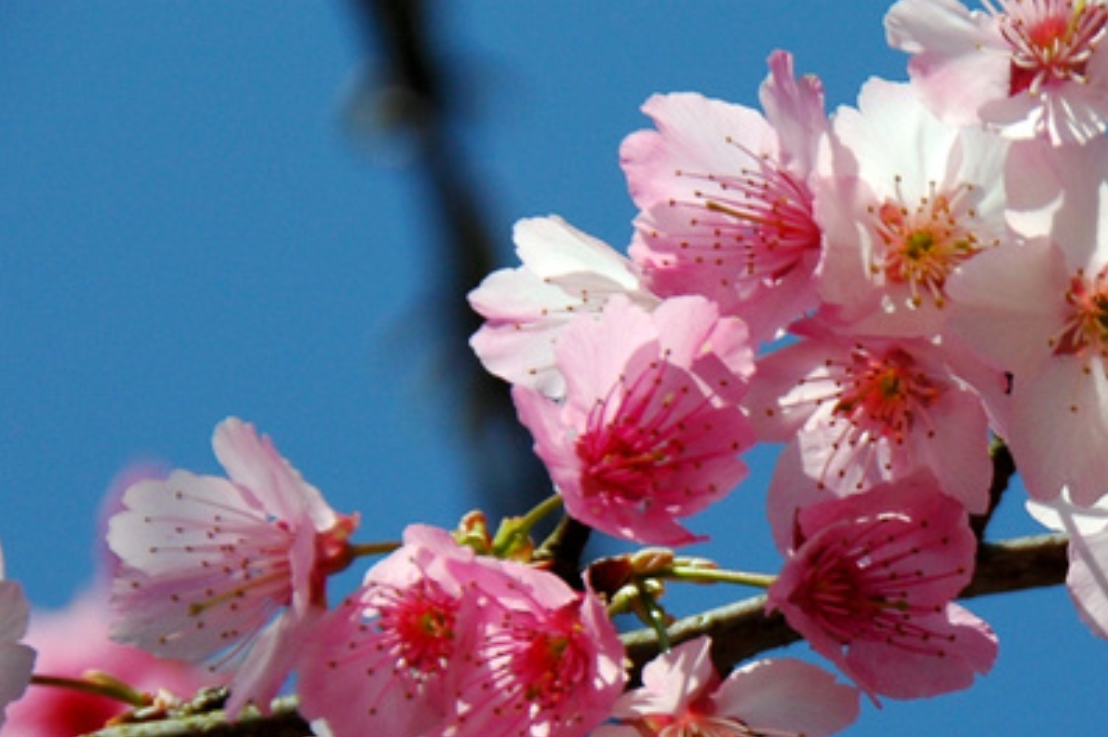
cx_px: 1317
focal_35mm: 367
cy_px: 764
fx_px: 11295
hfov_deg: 5.6
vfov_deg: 3.7
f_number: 5.6
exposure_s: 1/1600
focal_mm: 95
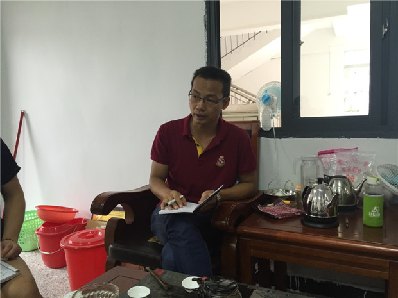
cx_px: 199
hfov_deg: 61.7
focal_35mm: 29
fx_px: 333
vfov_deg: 48.2
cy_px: 149
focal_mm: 4.15
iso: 50
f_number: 2.2
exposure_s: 1/30
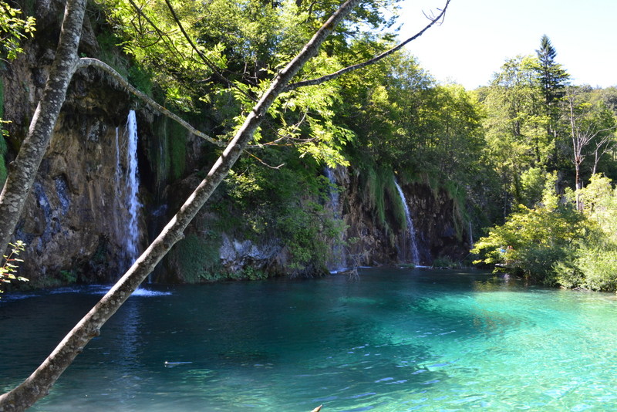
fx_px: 463
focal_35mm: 27
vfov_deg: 48.0
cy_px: 206
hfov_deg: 67.4
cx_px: 308
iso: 400
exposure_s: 1/80
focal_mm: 18
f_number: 8
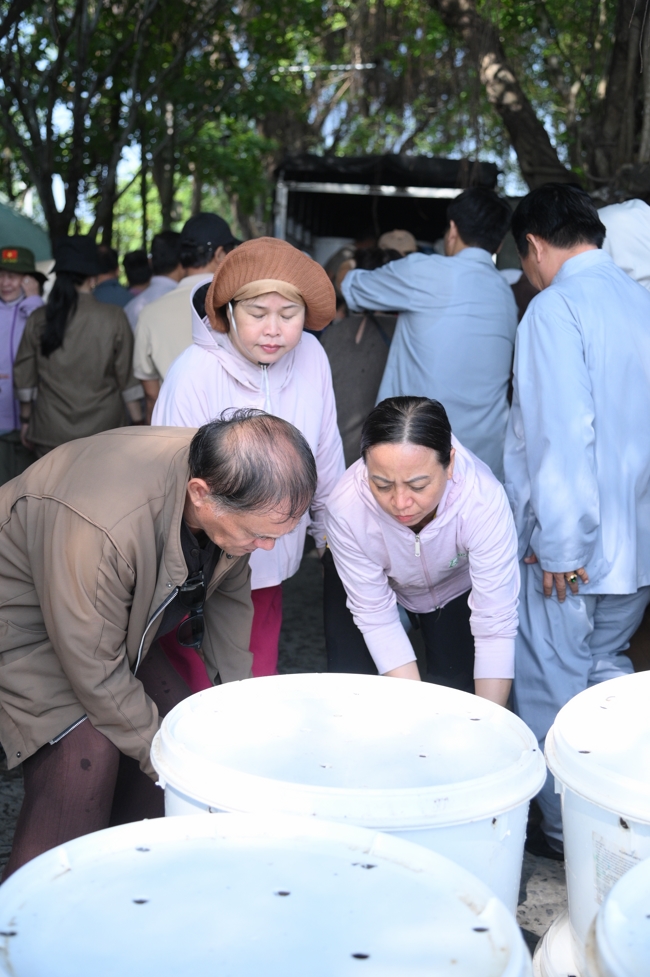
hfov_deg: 29.2
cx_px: 325
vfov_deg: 42.8
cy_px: 488
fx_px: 1248
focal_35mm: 46
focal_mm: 46
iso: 2000
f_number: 4
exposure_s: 1/3200
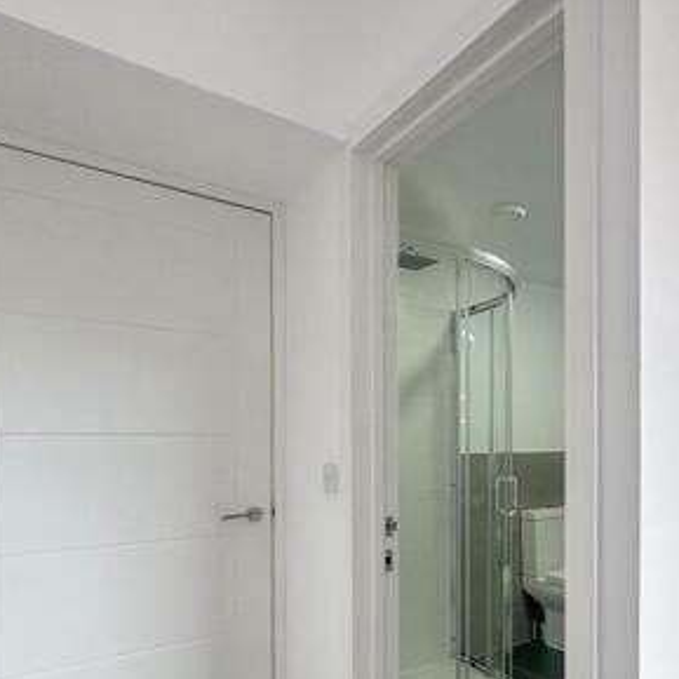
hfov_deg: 58.3
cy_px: 490
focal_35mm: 25
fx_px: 555
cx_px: 539
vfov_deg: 60.3
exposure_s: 1/100
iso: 160
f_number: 2.2
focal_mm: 2.22
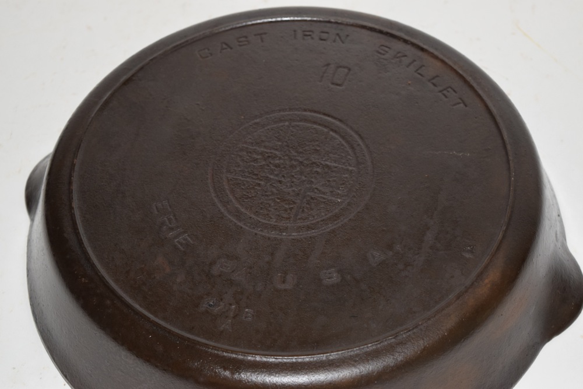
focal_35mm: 82
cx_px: 292
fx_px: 1336
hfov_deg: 24.6
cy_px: 194
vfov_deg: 16.6
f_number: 5.6
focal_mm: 55
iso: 800
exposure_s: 1/100
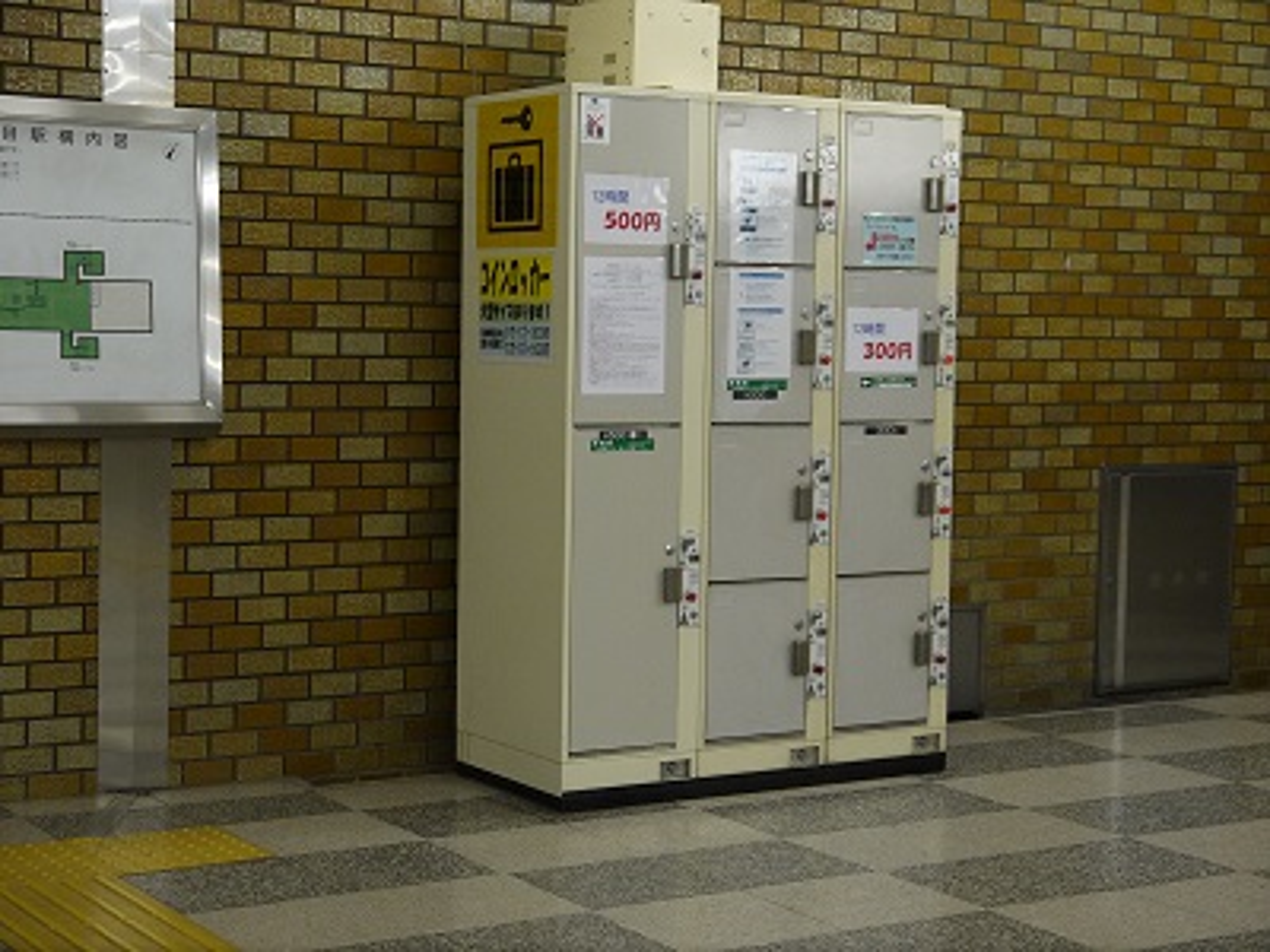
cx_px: 635
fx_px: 2495
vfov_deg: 21.6
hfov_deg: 28.6
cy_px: 476
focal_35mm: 68
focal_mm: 34
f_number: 5.2
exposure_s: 1/50
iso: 800
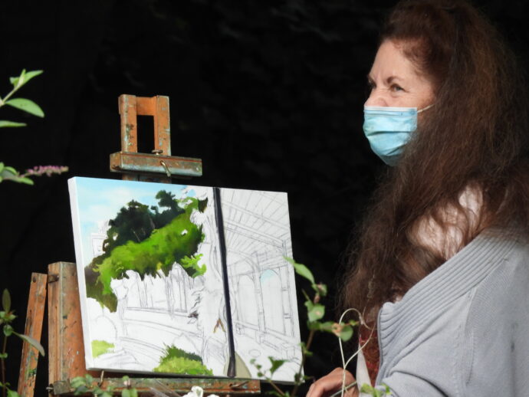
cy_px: 198
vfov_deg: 1.2
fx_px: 18345
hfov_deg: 1.7
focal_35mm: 1200
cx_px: 264
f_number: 6.3
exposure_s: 1/125
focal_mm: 214
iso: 200
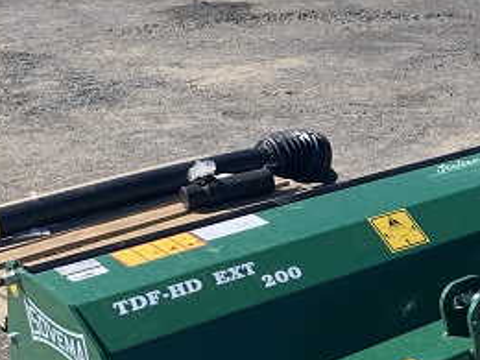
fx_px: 1109
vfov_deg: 18.3
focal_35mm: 80
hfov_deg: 21.9
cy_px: 268
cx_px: 630
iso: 25
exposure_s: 1/1406
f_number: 1.8
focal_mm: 4.25
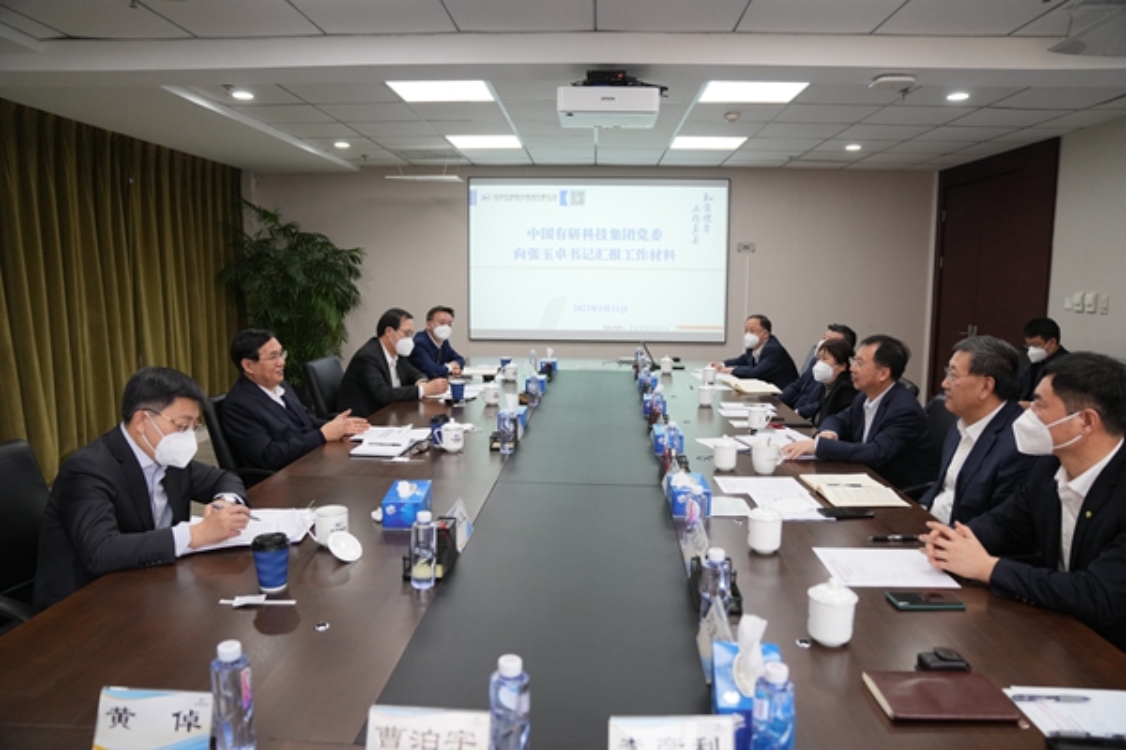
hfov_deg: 73.7
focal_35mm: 24
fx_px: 751
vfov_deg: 53.1
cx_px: 563
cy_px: 375
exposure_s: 1/400
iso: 1600
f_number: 2.8
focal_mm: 24
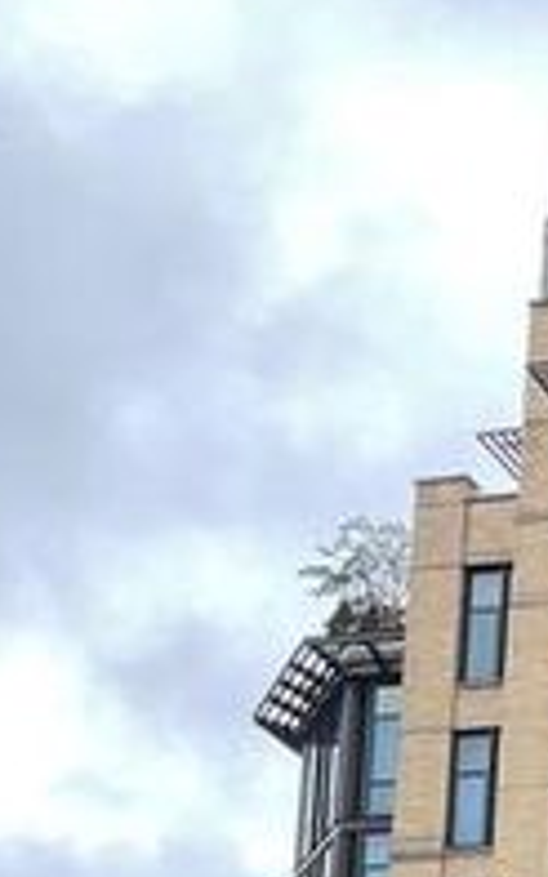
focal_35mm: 104
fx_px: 2487
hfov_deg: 11.4
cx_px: 1092
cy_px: 1356
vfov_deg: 17.7
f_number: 1.8
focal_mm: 3
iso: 16
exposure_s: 1/225
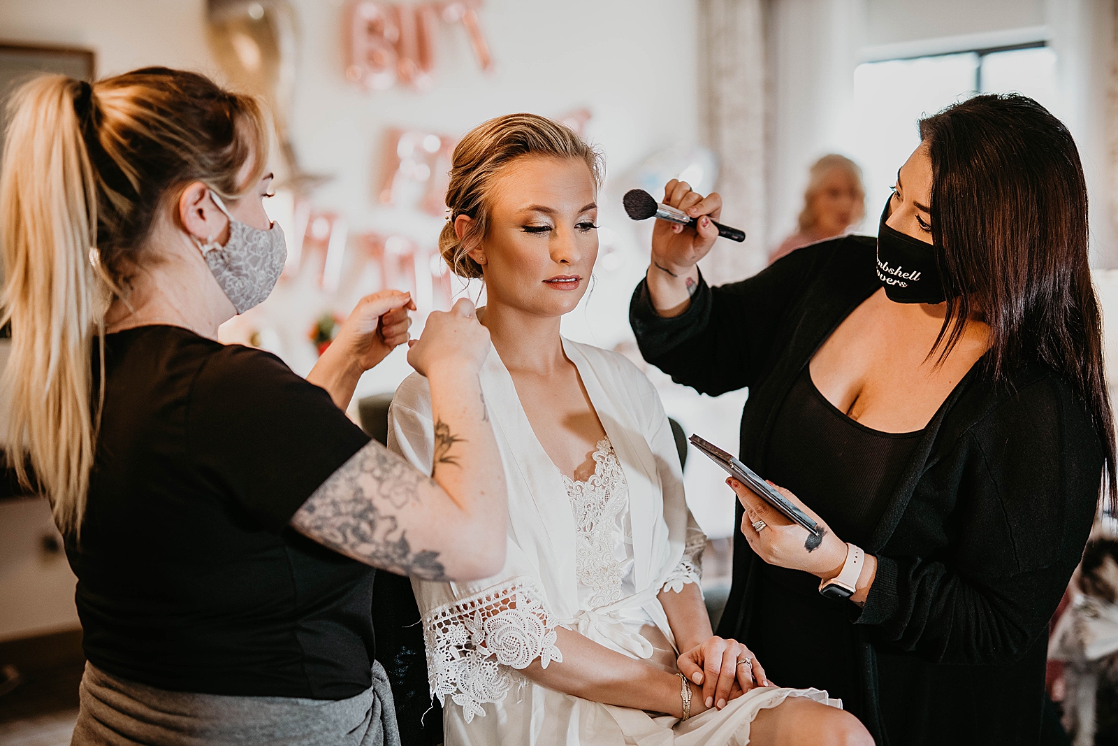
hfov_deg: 39.6
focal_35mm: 50
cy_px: 373
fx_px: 1553
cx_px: 559
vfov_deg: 27.0
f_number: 1.8
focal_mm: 50
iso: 640
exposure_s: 1/125
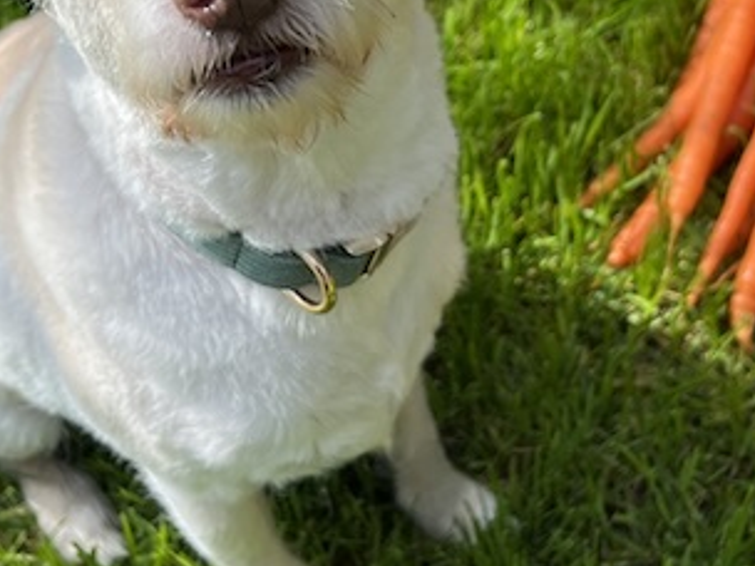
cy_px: 107
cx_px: 385
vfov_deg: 22.3
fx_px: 1418
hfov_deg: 29.8
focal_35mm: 65
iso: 50
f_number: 1.5
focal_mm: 5.7
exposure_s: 1/1531
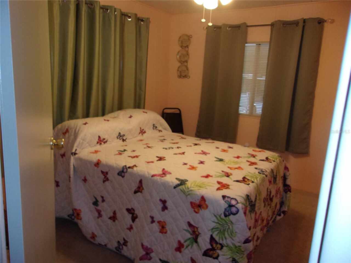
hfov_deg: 65.3
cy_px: 132
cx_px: 176
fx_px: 274
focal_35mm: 27
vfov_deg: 51.4
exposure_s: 1/34
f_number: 3
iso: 200
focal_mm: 4.9
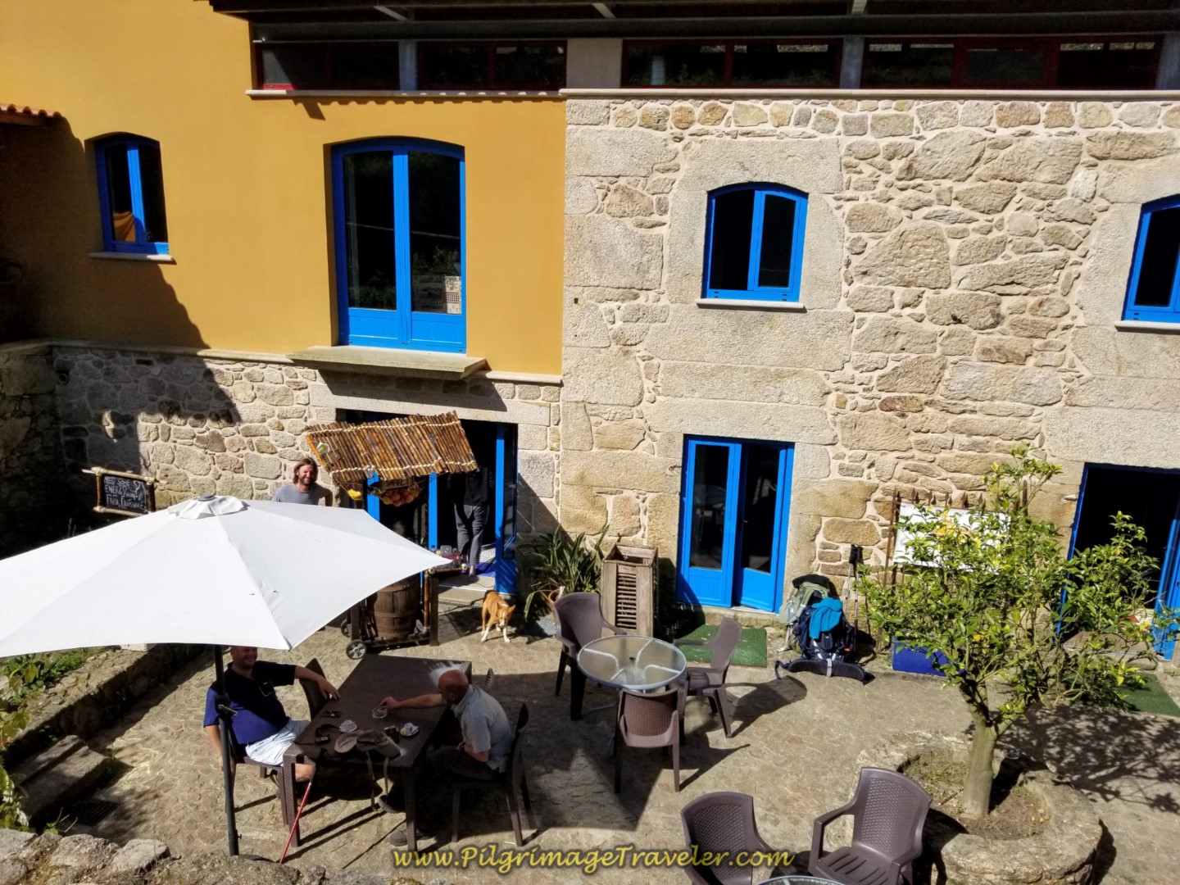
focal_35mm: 26
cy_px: 442
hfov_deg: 67.3
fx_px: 886
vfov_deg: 53.1
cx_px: 590
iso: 50
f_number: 1.7
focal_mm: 4.3
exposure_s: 1/4368
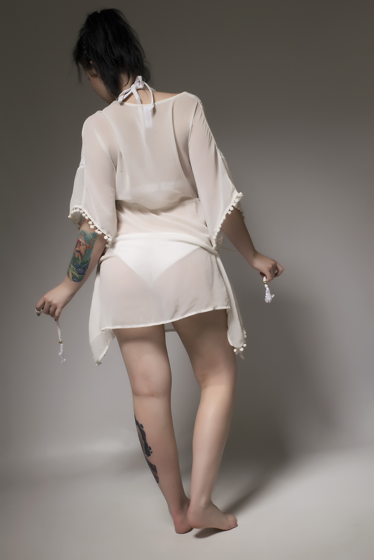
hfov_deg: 25.8
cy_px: 280
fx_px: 818
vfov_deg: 37.8
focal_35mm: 52
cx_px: 187
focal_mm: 35
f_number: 18
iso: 200
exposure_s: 1/60
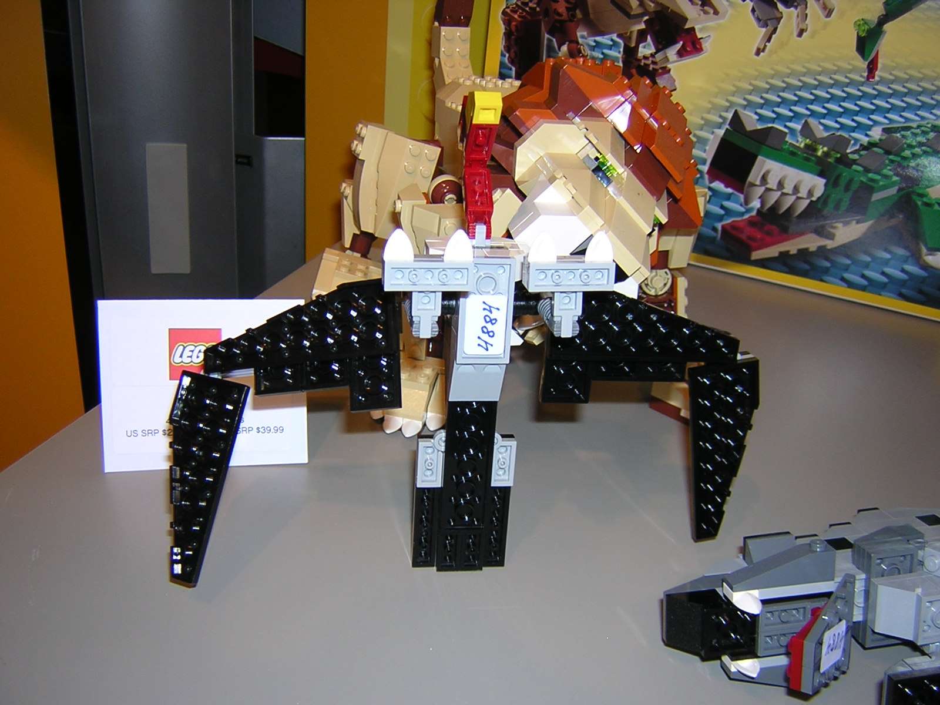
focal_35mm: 36
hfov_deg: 51.4
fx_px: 978
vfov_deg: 39.7
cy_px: 352
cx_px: 470
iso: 100
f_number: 2.6
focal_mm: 4.7
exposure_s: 1/60.1
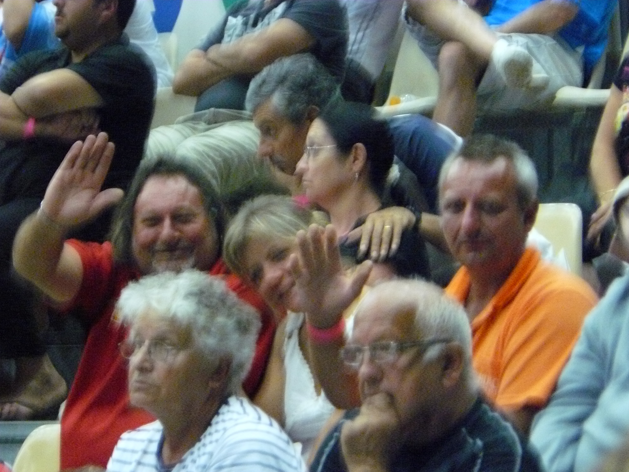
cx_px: 315
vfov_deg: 6.2
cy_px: 237
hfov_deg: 8.2
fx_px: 4379
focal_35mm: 241
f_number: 3.3
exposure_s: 1/15
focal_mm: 40.1
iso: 800
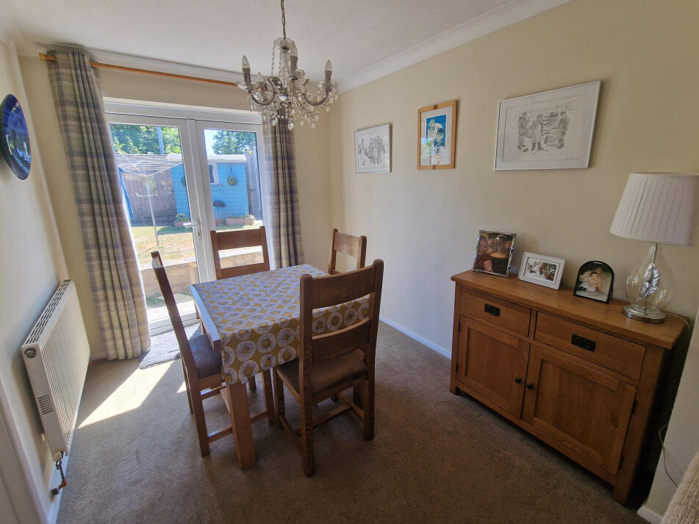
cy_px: 248
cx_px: 359
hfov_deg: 102.0
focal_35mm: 14
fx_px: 283
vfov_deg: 85.6
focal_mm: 2.2
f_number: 2.2
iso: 50
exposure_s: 1/100
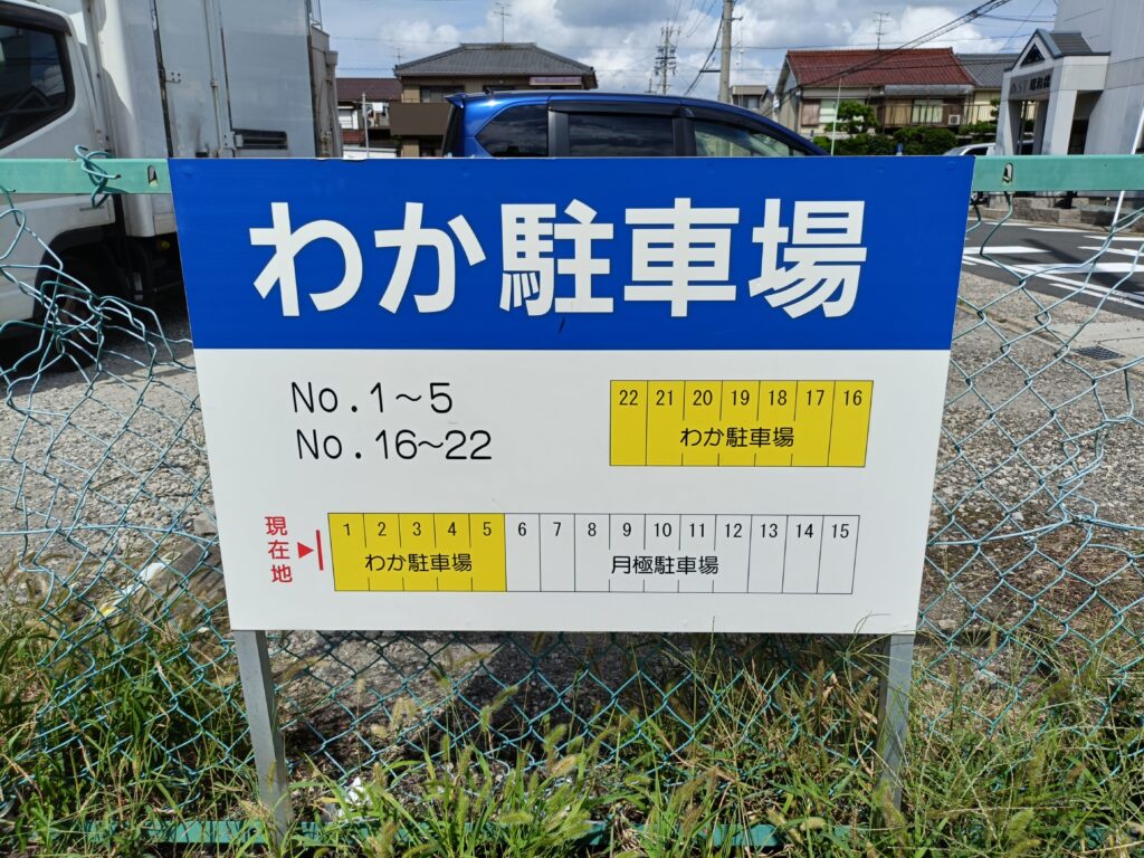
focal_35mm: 25
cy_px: 429
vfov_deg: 54.9
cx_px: 572
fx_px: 826
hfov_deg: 69.4
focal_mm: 4.7
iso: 64
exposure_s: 1/1590
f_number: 1.7
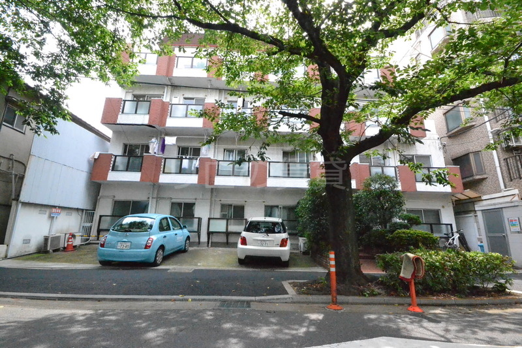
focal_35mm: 15
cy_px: 174
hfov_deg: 100.4
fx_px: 217
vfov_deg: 77.3
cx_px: 261
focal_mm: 10
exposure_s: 1/800
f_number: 18
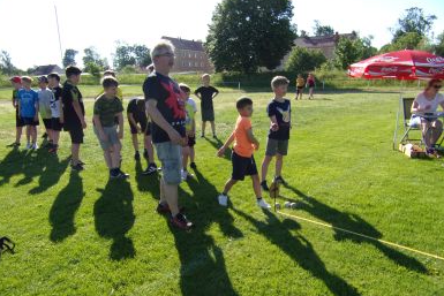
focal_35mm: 27
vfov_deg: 47.9
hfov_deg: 67.4
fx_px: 333
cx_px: 224
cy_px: 155
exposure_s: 1/640
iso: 80
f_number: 3.5
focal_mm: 4.5
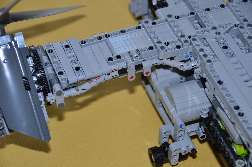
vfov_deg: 12.1
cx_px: 126
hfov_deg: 18.2
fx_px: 786
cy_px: 84
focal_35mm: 112
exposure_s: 1/60
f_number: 5.6
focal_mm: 75
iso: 200
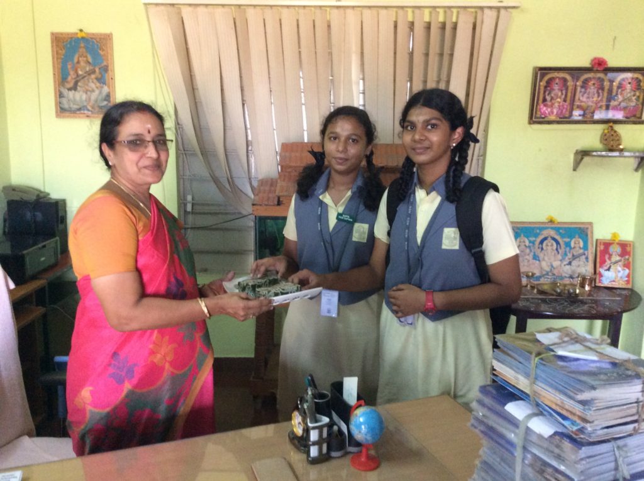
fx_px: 613
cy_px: 240
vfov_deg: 42.8
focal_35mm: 33
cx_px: 322
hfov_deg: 55.4
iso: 320
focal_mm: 3.3
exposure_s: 1/24
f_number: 2.4
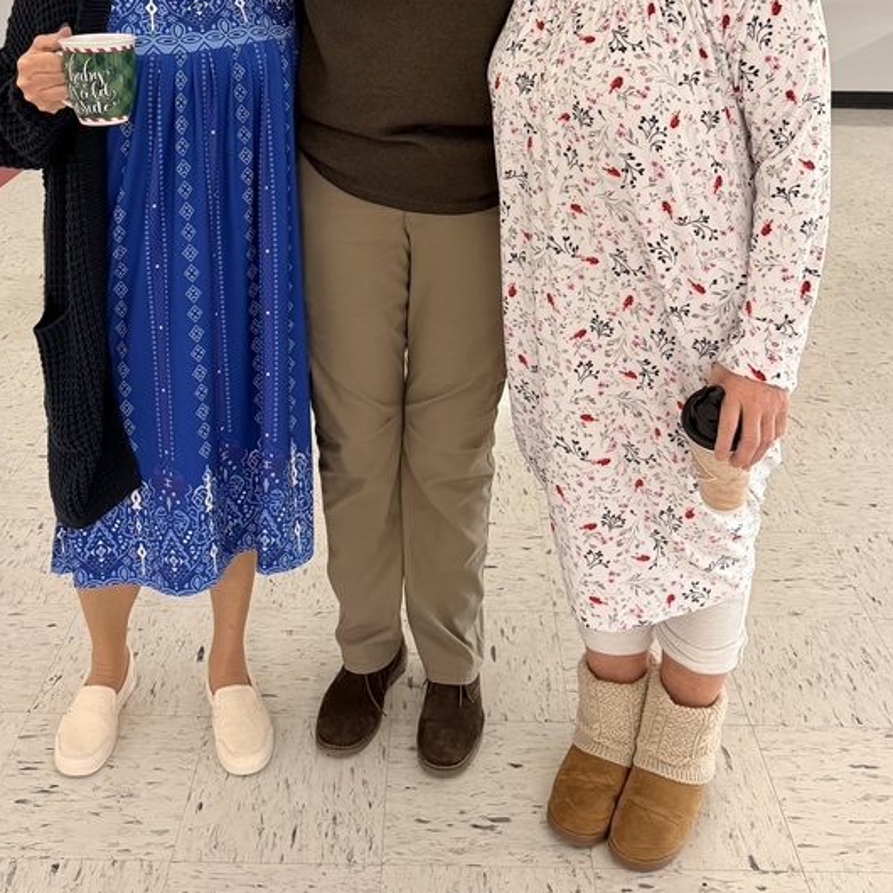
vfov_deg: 38.4
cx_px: 441
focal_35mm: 41
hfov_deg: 40.9
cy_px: 110
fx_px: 1197
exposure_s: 1/60
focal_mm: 6.76
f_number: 1.78
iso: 320
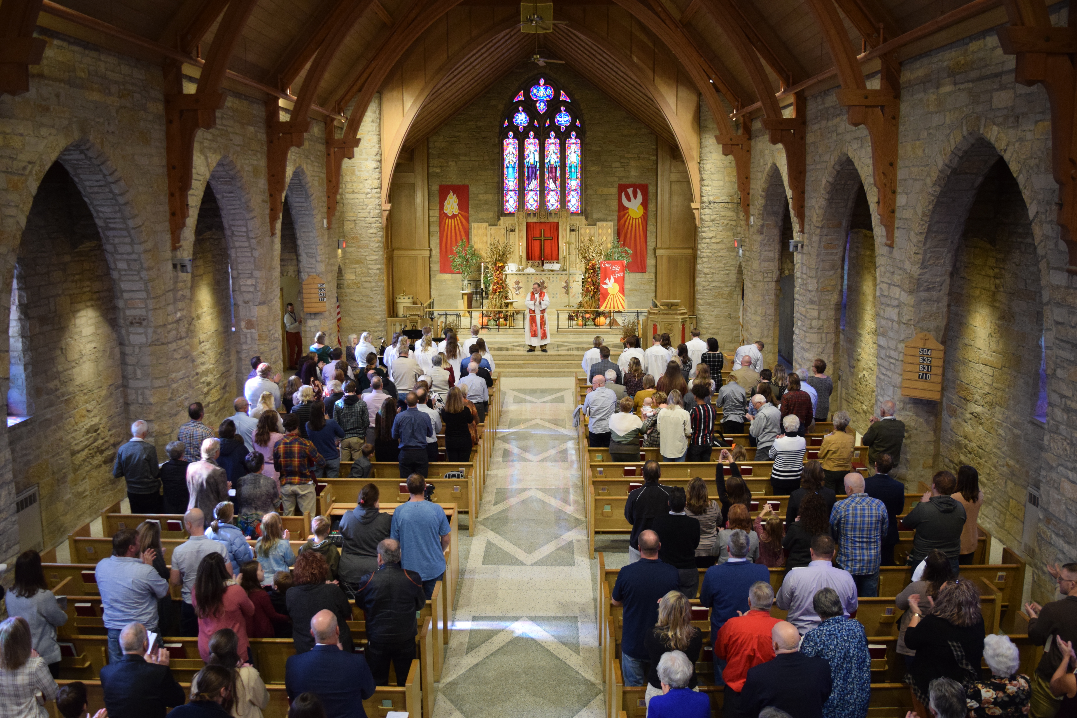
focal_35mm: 33
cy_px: 359
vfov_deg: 40.0
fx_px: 987
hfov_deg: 57.2
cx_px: 538
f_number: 3.8
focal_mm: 22
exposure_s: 1/60
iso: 1600
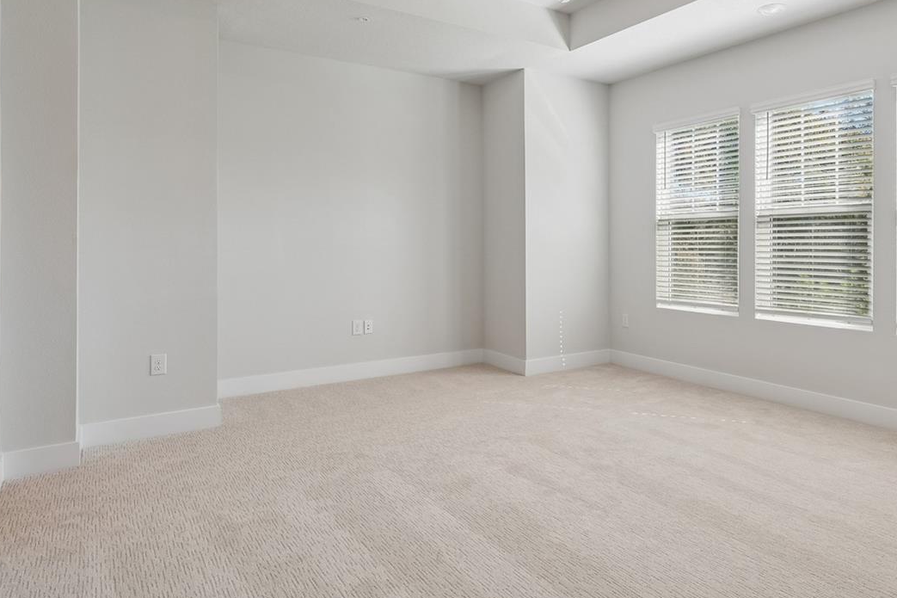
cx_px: 553
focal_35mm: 23
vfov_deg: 54.7
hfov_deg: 75.0
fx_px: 573
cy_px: 243
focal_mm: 10
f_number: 7.1
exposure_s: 1/50
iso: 100
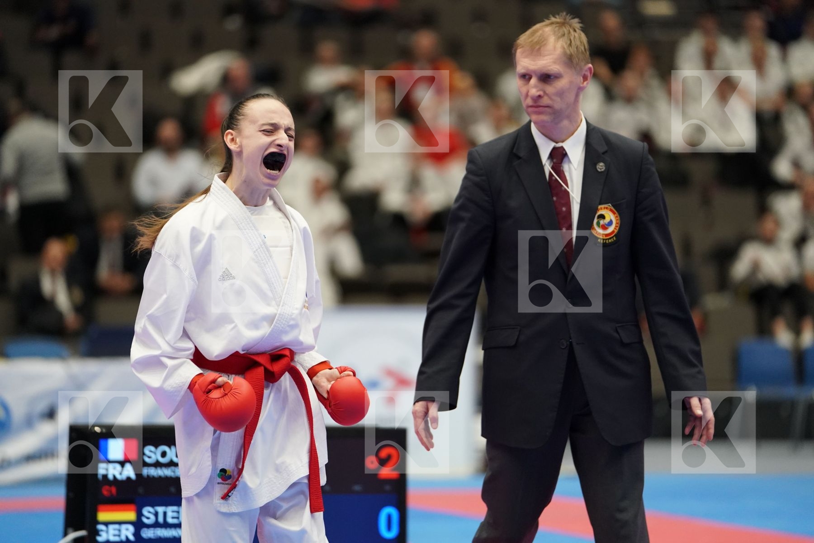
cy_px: 272
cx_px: 407
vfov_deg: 7.2
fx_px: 4318
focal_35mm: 191
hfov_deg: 10.8
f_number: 2.8
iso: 4000
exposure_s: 1/1000
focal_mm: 191
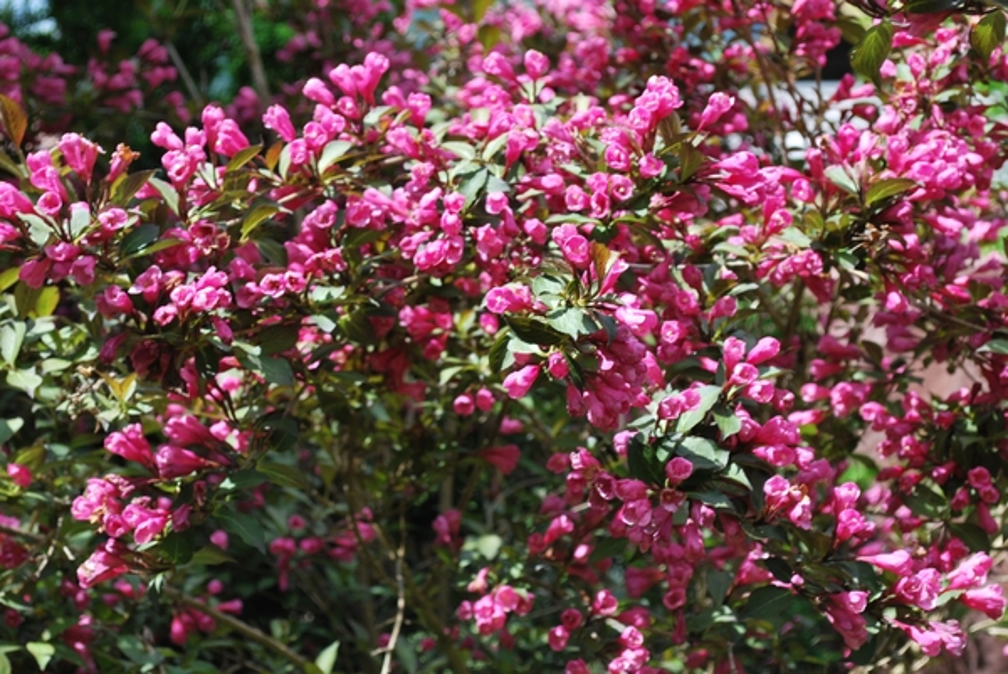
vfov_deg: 16.6
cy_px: 337
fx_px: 2312
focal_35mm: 82
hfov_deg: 24.6
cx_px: 504
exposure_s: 1/100
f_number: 8
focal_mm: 55
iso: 100
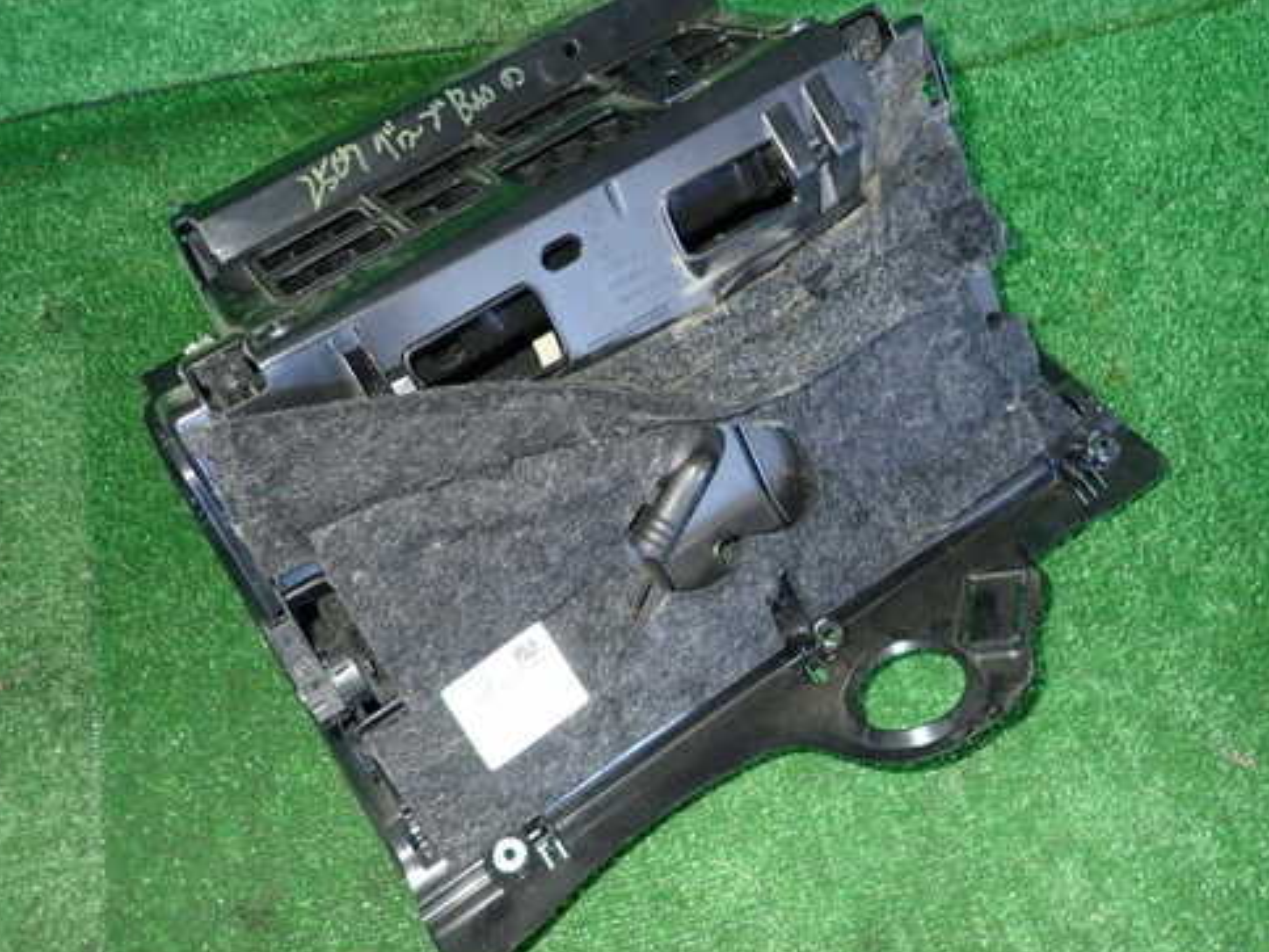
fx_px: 1136
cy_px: 462
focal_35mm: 31
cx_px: 619
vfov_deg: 45.4
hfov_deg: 58.3
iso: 160
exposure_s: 1/60
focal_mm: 4.5
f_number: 2
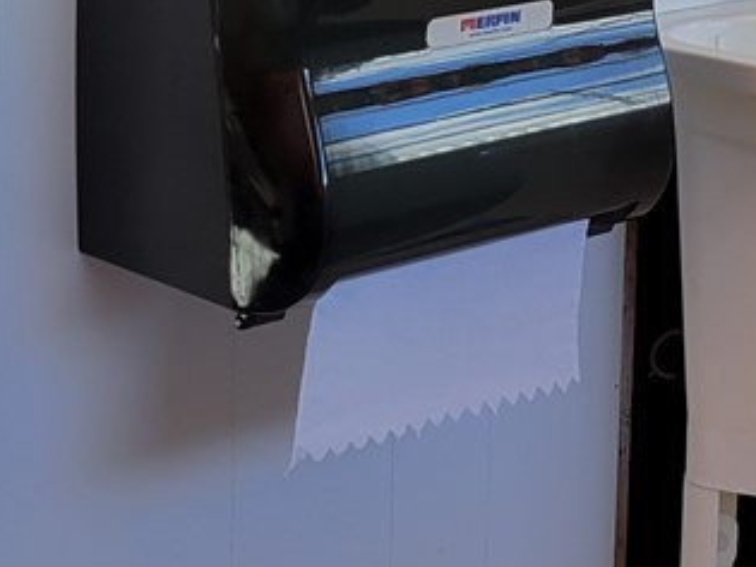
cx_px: 1454
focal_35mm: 132
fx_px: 2882
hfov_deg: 13.2
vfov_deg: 10.9
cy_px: -192
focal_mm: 5.4
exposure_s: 1/235
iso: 50
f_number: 1.8
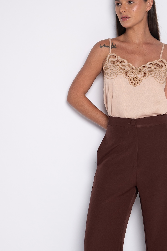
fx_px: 516
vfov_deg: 27.2
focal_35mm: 74
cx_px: 133
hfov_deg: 18.2
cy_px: 170
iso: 200
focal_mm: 42
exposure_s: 1/160
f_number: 5.6
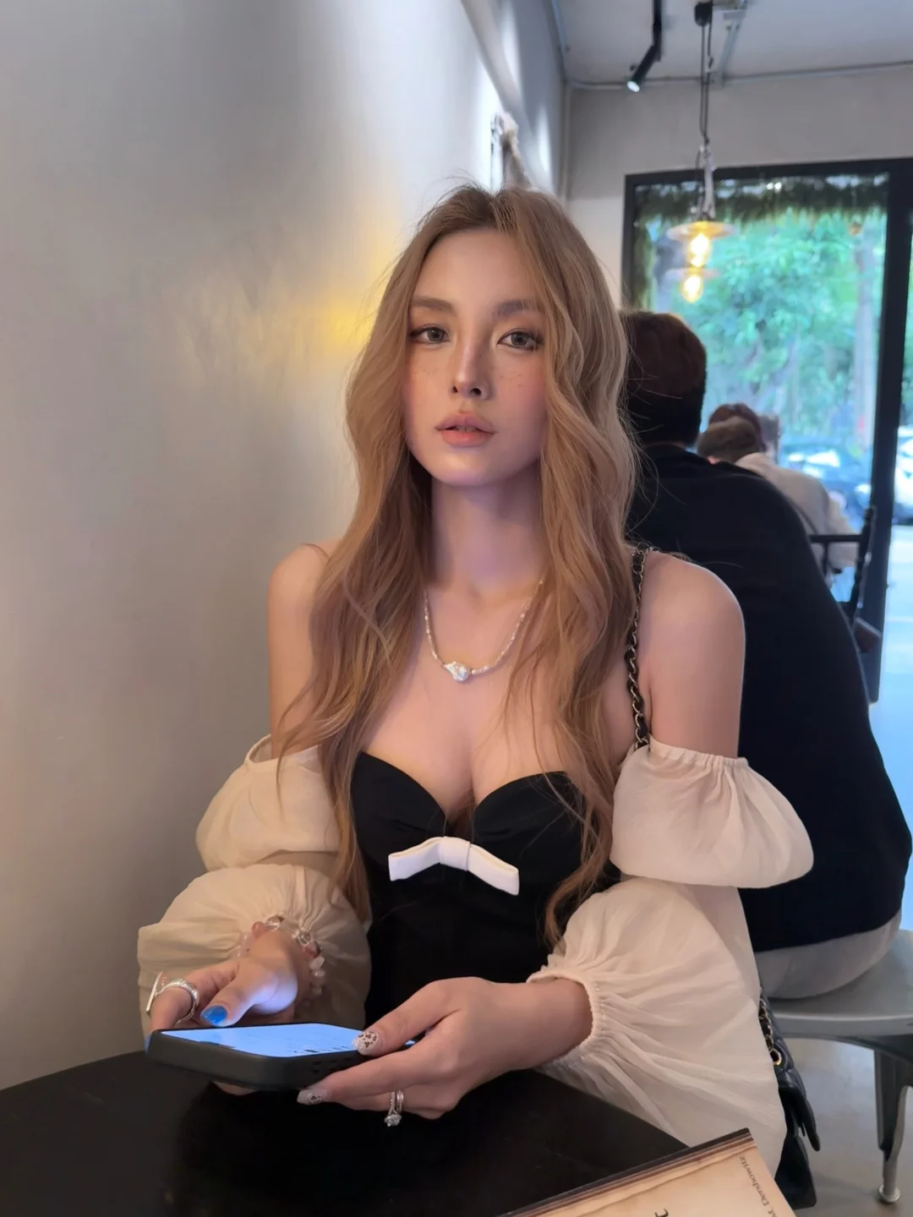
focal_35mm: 24
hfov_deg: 56.8
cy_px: 608
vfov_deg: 71.6
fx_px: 844
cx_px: 456
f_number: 1.78
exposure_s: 1/50
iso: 250
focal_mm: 6.76
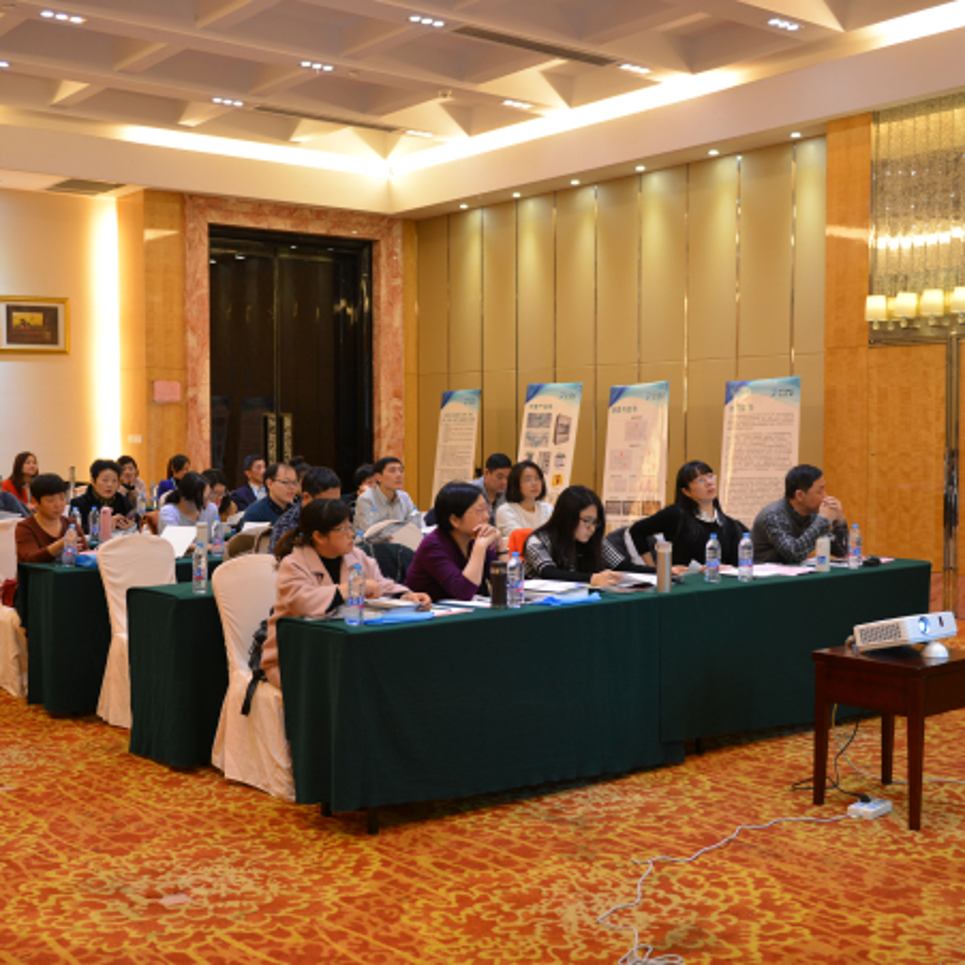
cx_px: 428
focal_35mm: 41
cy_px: 482
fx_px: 1293
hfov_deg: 40.9
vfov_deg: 40.9
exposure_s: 1/40
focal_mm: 32
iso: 400
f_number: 2.8
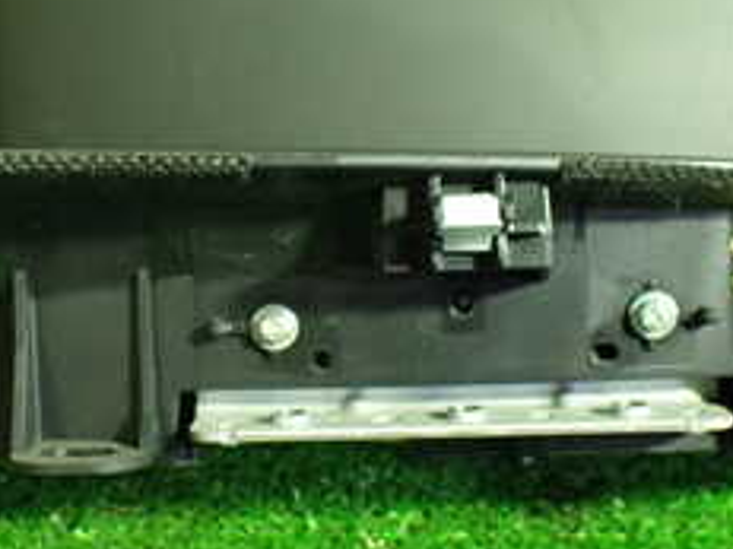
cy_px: 206
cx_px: 333
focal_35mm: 78
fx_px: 1651
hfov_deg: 25.0
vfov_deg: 18.8
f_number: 2.3
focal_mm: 5.4
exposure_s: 1/30
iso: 800
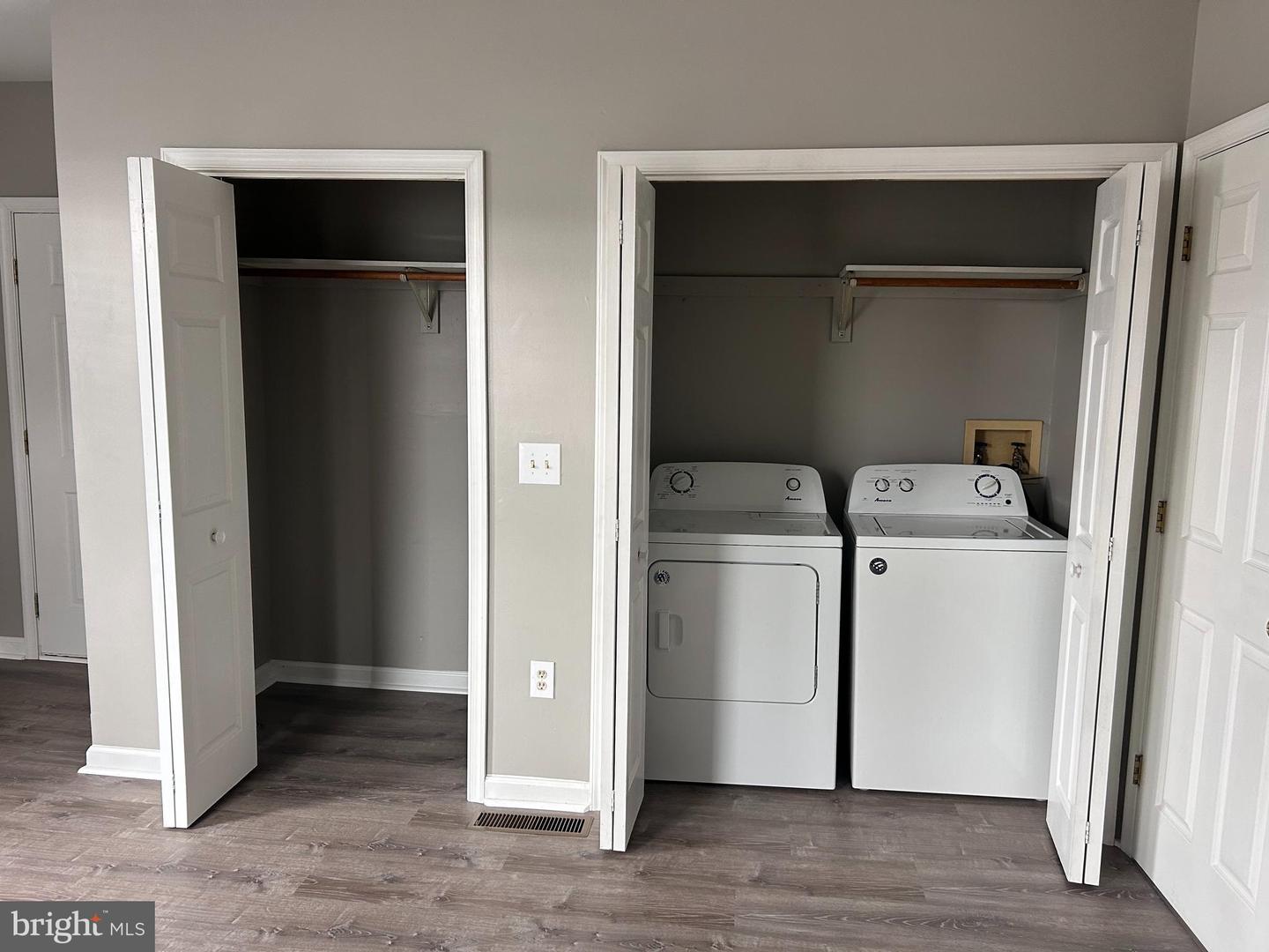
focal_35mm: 26
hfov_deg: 67.3
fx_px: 953
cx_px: 634
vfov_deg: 53.1
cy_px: 476
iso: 125
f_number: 1.5
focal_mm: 5.7
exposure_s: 1/70
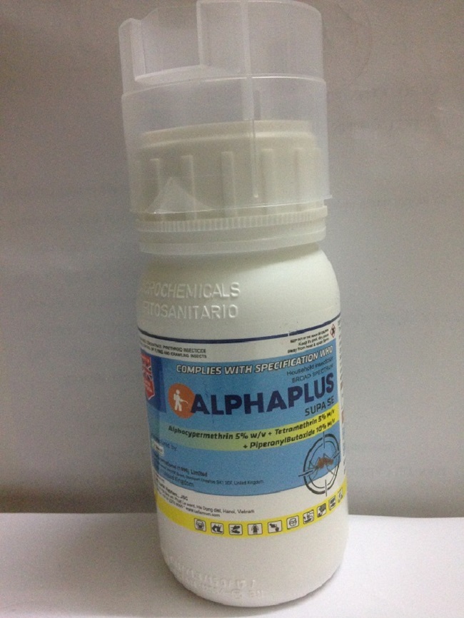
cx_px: 232
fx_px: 589
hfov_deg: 43.0
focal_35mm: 33
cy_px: 309
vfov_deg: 55.3
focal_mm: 4.12
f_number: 2.4
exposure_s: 1/20
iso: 250
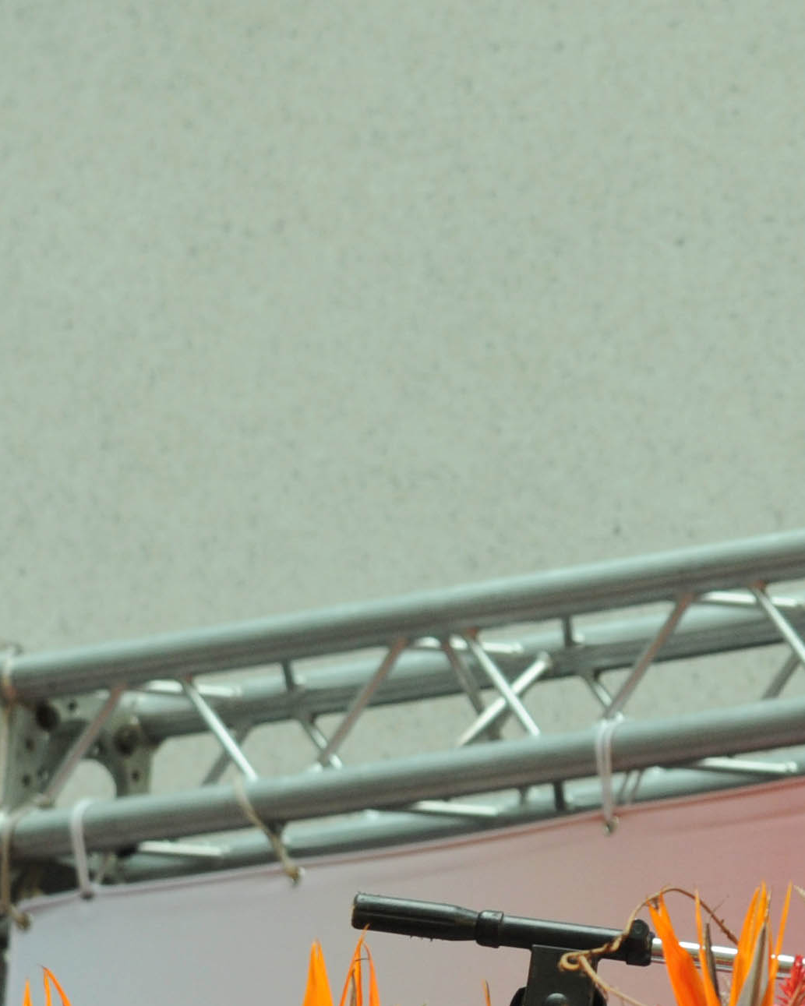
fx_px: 11047
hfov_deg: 4.1
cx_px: 1483
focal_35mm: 371
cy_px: 1029
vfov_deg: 5.2
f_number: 7.1
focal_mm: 120
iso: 1000
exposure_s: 1/200
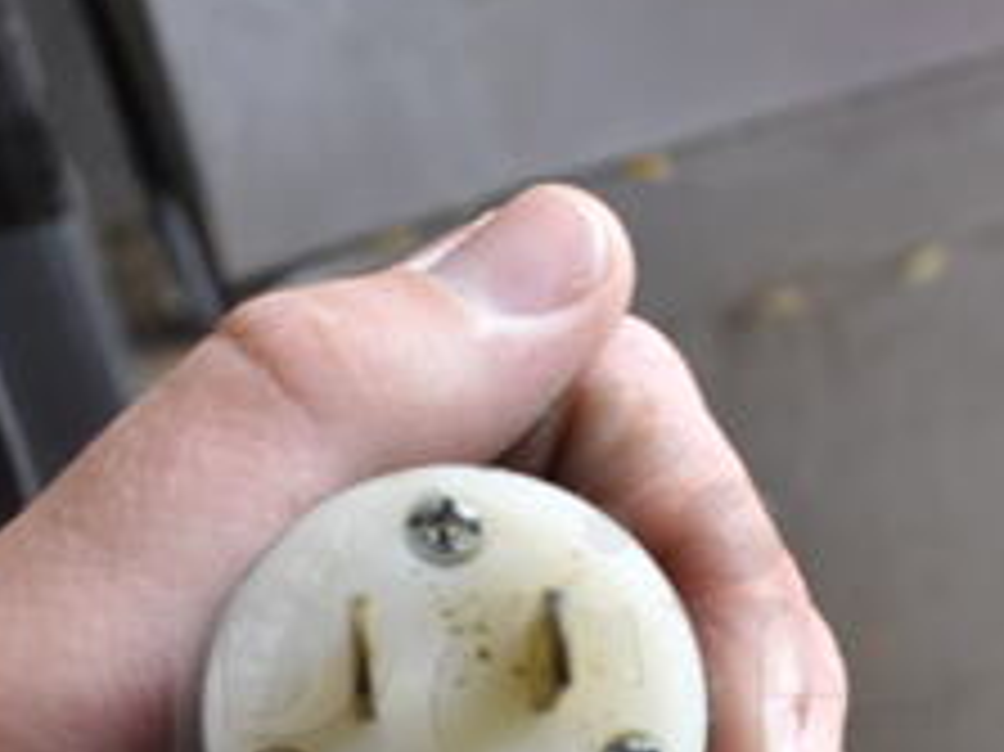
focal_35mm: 71
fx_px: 2058
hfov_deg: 27.4
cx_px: 468
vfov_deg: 20.2
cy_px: 711
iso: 500
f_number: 5.6
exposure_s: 1/60
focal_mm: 18
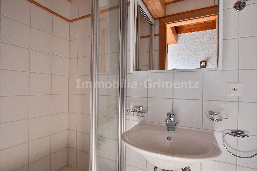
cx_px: 128
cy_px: 86
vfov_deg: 69.6
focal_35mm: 17
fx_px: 123
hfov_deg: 92.4
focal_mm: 11.5
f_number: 9
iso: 400
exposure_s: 1/2
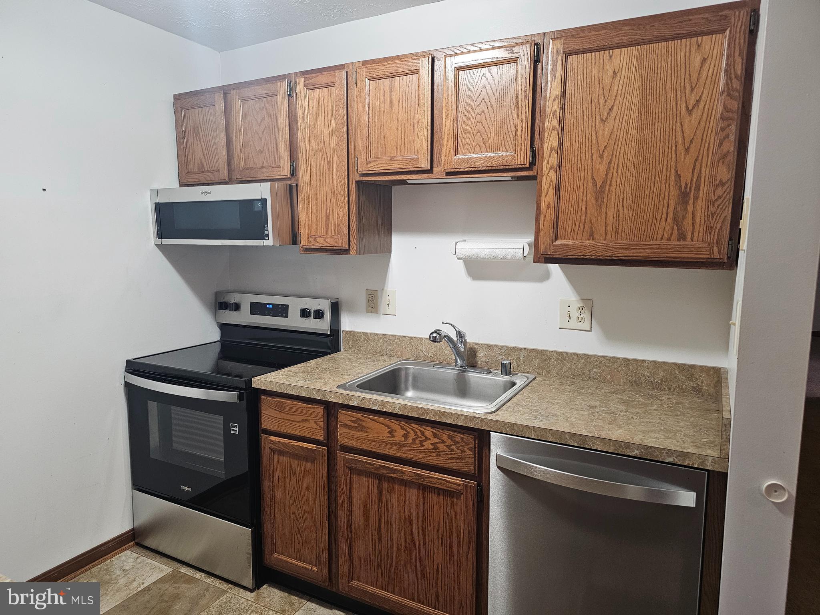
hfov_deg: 73.9
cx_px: 410
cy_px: 308
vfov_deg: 58.9
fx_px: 545
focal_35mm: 23
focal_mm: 6.3
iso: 400
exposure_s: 1/120
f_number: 1.7
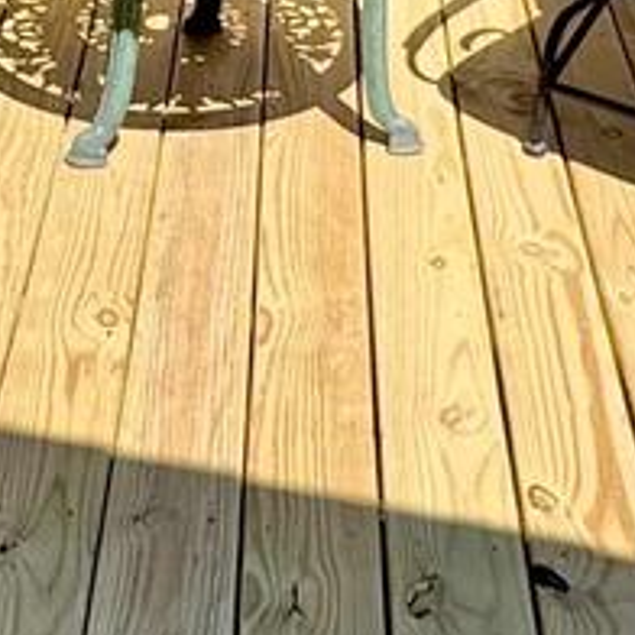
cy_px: -240
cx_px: 156
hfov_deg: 19.0
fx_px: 1889
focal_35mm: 91
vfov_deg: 17.6
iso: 50
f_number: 2.2
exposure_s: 1/2415
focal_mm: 2.22
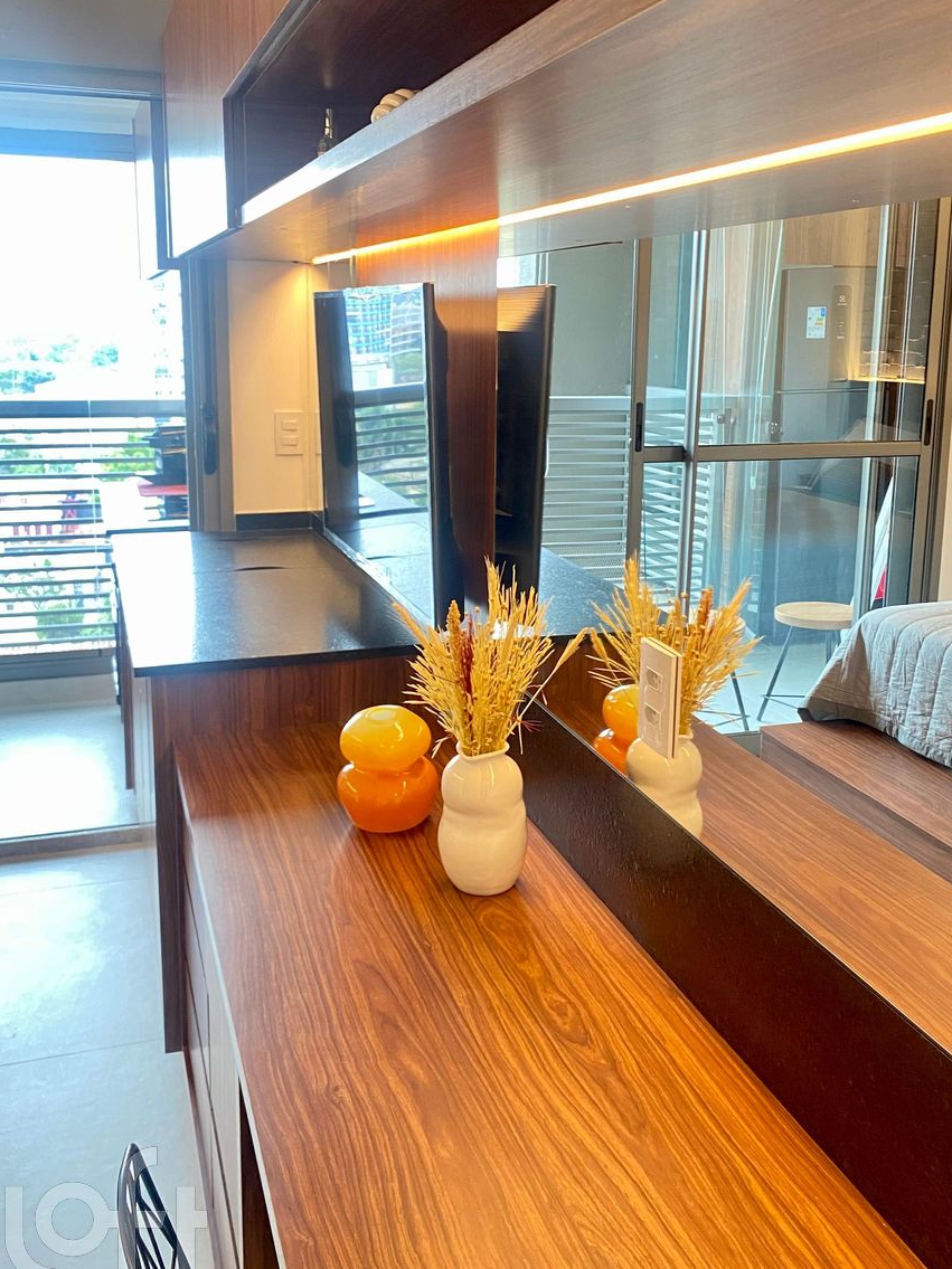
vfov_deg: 55.1
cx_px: 509
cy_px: 541
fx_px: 1210
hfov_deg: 42.9
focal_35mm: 33
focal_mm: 4.25
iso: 250
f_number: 1.8
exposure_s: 1/60
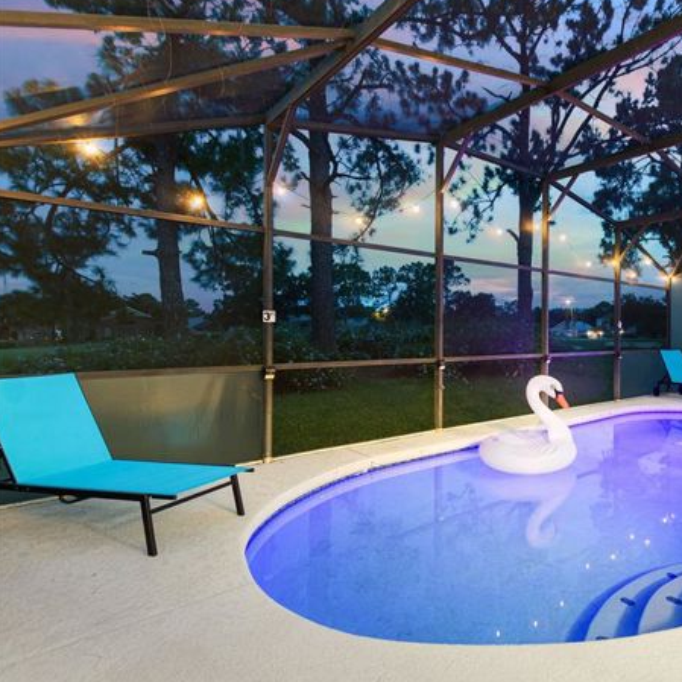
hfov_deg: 68.8
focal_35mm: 20
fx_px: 446
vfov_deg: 74.8
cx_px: 529
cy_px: 333
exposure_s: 1/2
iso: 400
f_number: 4.5
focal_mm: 10
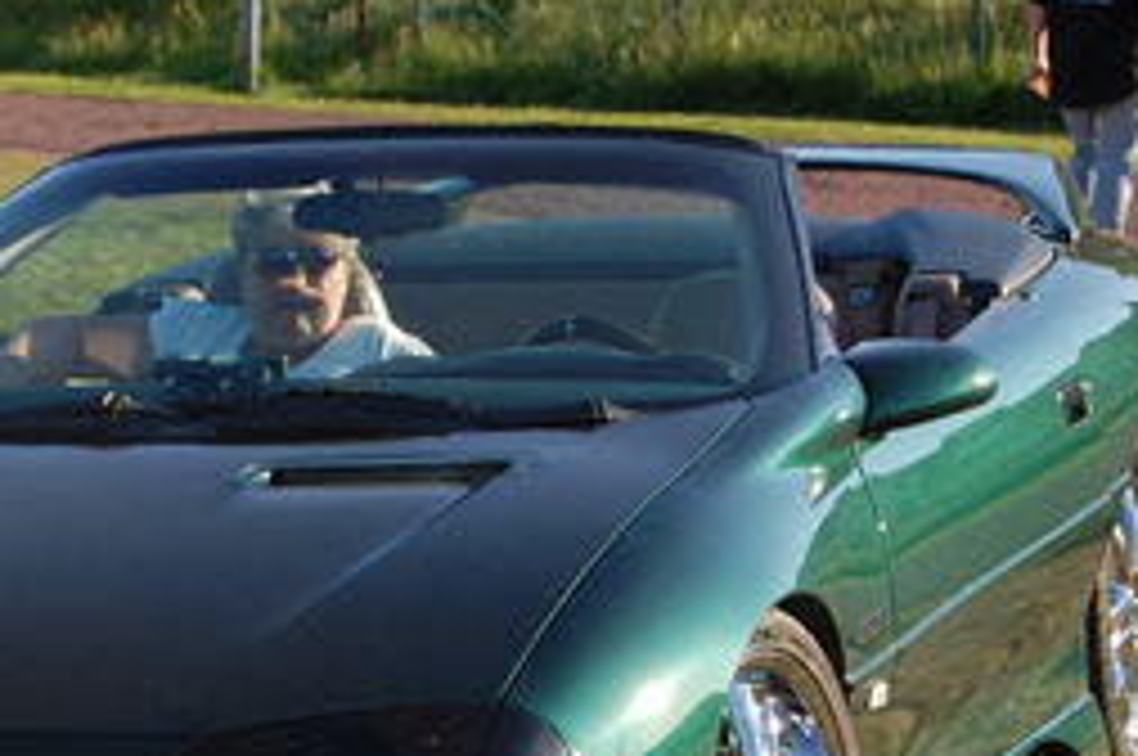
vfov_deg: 7.2
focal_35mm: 190
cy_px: 486
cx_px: 360
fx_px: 5998
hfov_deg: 10.8
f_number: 5.6
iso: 250
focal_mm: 50
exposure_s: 1/500
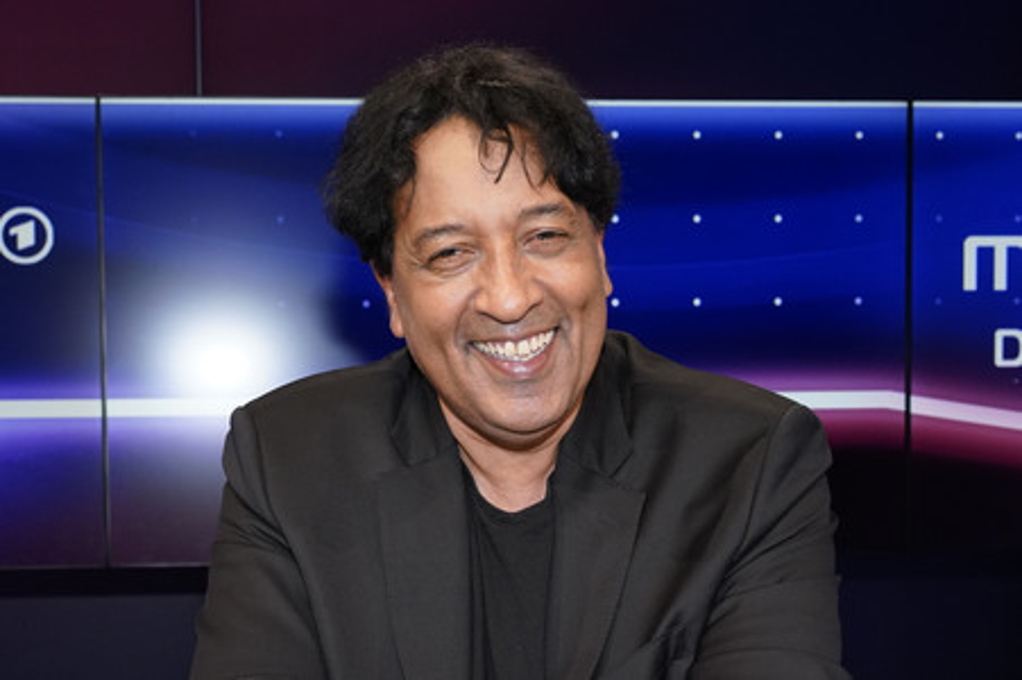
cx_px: 511
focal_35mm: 37
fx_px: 1050
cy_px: 340
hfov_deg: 51.9
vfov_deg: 35.9
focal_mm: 37
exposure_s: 1/125
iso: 2000
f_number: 5.6
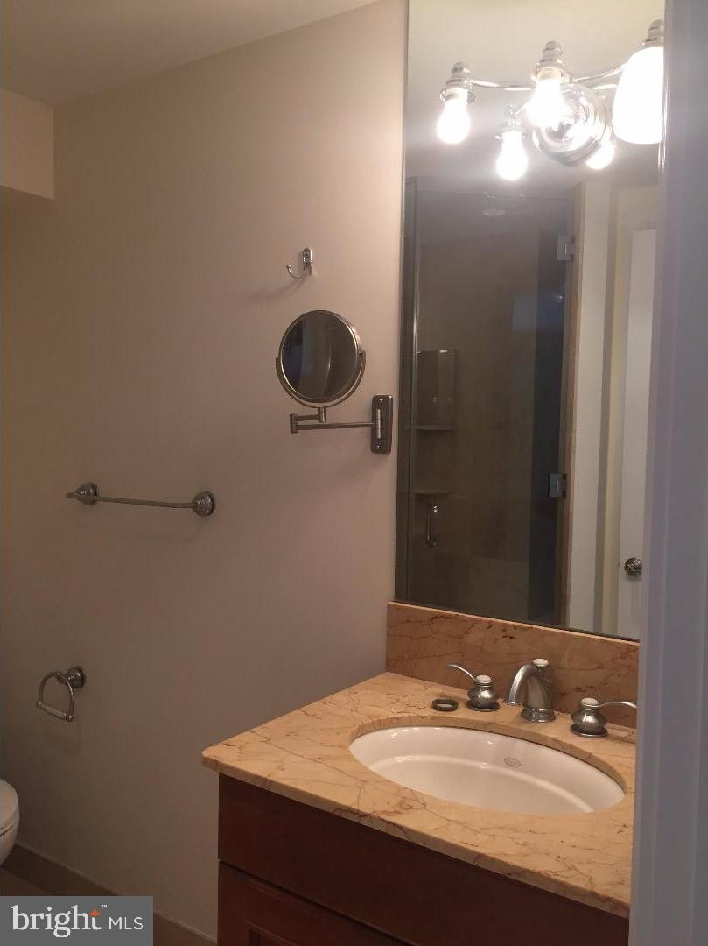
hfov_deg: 48.2
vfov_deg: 61.7
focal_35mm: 29
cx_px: 354
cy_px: 473
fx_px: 791
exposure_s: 1/30
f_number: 2.2
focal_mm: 4.15
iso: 64
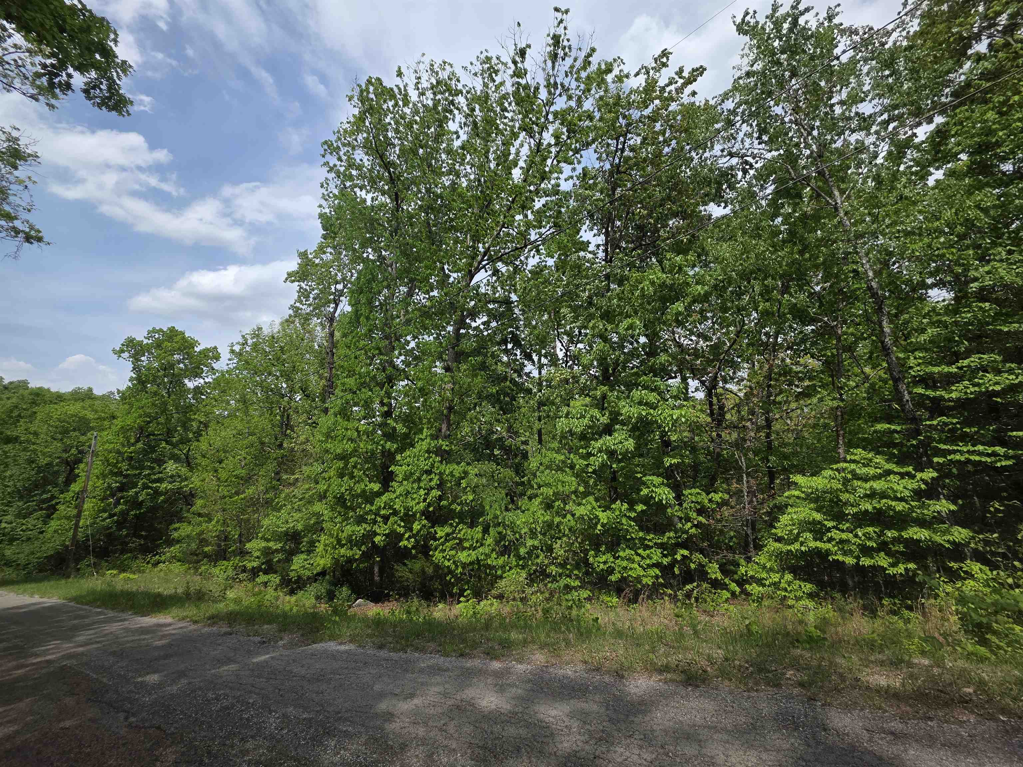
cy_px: 384
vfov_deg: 89.9
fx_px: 384
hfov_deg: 106.2
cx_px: 512
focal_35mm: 13
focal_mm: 2.2
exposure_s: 1/2140
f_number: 1.9
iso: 40
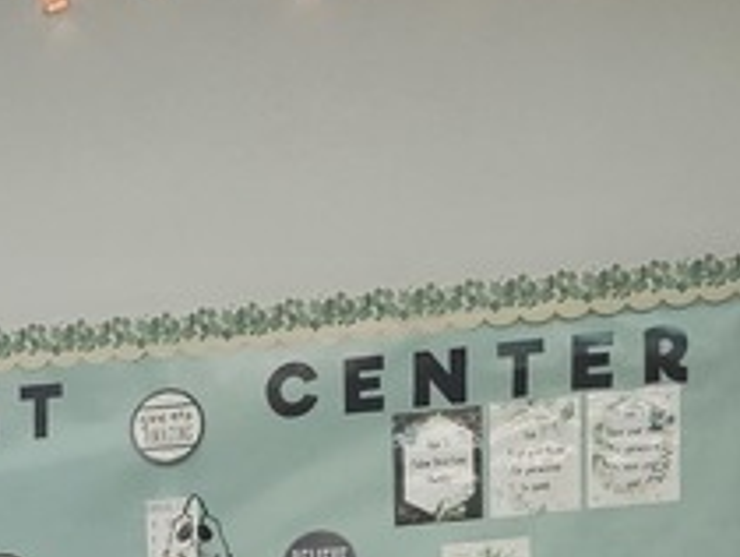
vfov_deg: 11.7
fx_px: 2397
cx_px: -271
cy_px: 1160
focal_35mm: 112
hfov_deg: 16.4
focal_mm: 6.3
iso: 250
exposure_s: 1/120
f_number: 1.7
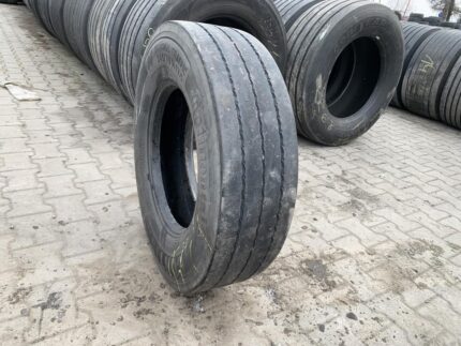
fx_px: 346
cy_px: 173
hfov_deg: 67.3
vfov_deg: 53.1
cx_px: 230
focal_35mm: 26
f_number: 1.8
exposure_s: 1/133
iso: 25
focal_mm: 4.25
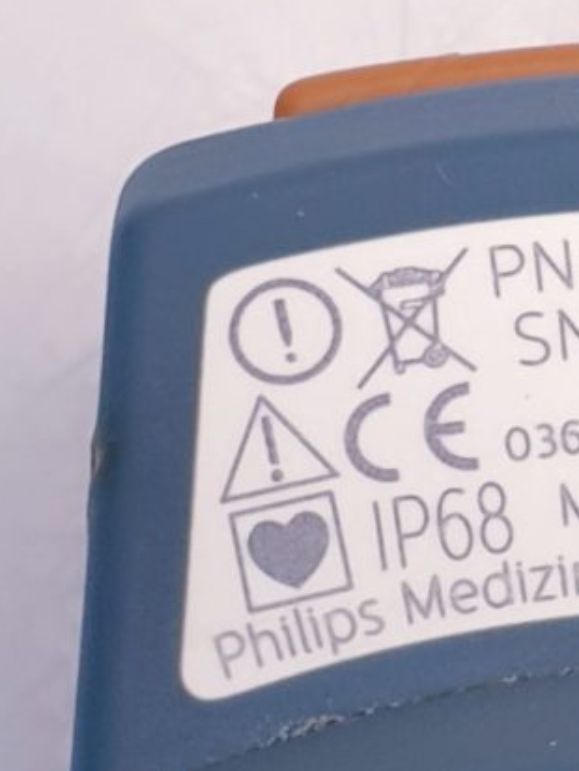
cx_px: 783
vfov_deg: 12.2
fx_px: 3589
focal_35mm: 161
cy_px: 230
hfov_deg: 9.1
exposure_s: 1/50
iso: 80
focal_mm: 4.3
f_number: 2.4
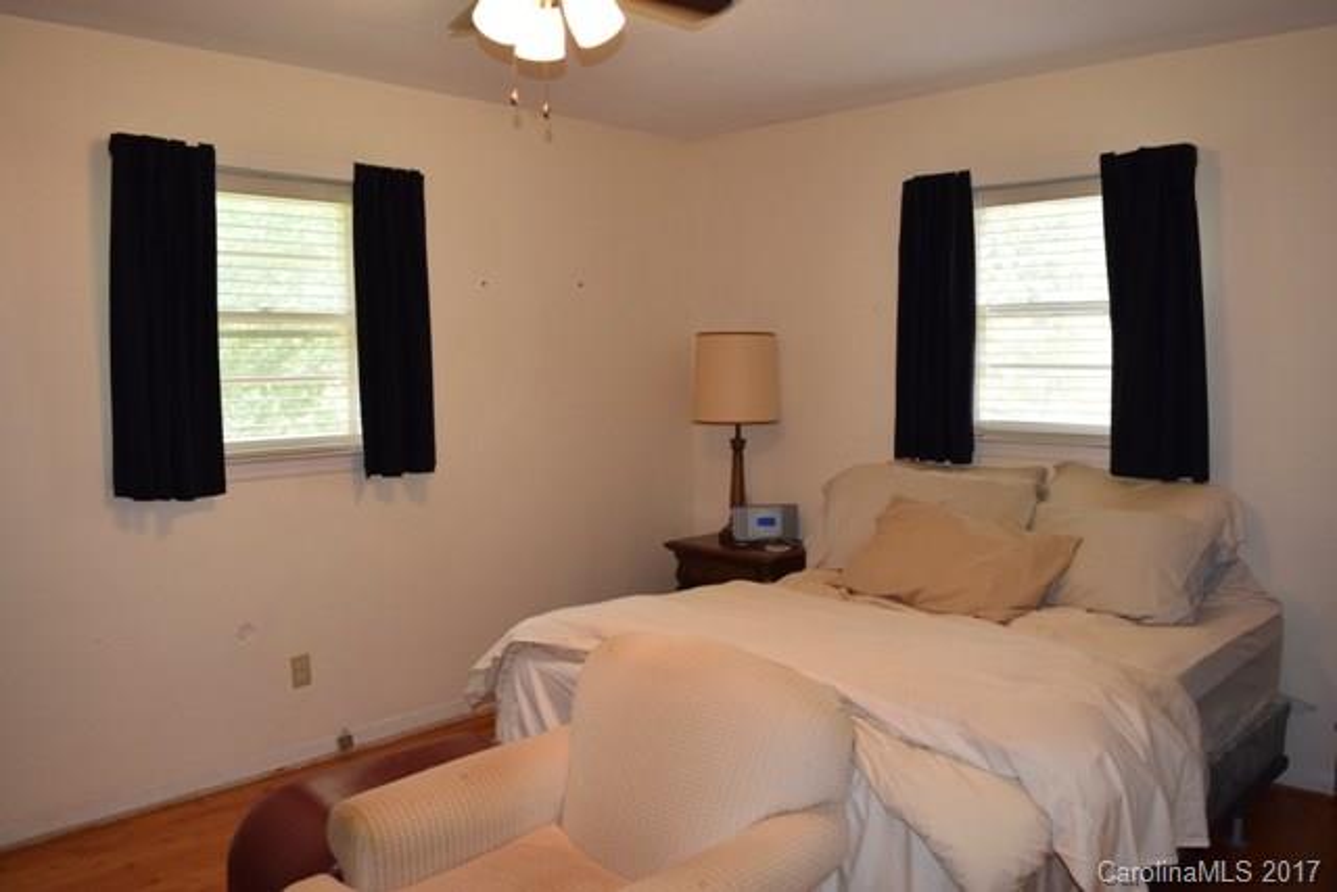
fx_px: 1003
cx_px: 668
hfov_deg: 67.4
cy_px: 446
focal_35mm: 27
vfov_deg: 48.0
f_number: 5
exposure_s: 1/100
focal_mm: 18
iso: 800
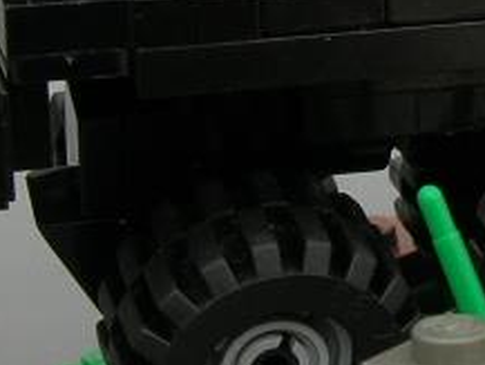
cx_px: 778
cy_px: 60
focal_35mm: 179
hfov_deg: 10.6
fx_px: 2509
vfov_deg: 8.3
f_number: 4.8
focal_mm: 7.8
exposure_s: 1/61.7
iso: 64
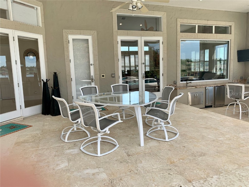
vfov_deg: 53.1
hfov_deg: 67.3
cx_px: 124
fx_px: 187
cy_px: 94
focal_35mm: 26
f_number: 1.8
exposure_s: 1/605
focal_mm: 4.25
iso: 25
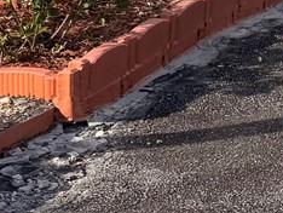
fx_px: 1342
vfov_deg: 8.3
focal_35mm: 164
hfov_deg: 10.6
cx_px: 648
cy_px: -303
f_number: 1.78
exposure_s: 1/5319
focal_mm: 6.76
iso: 80
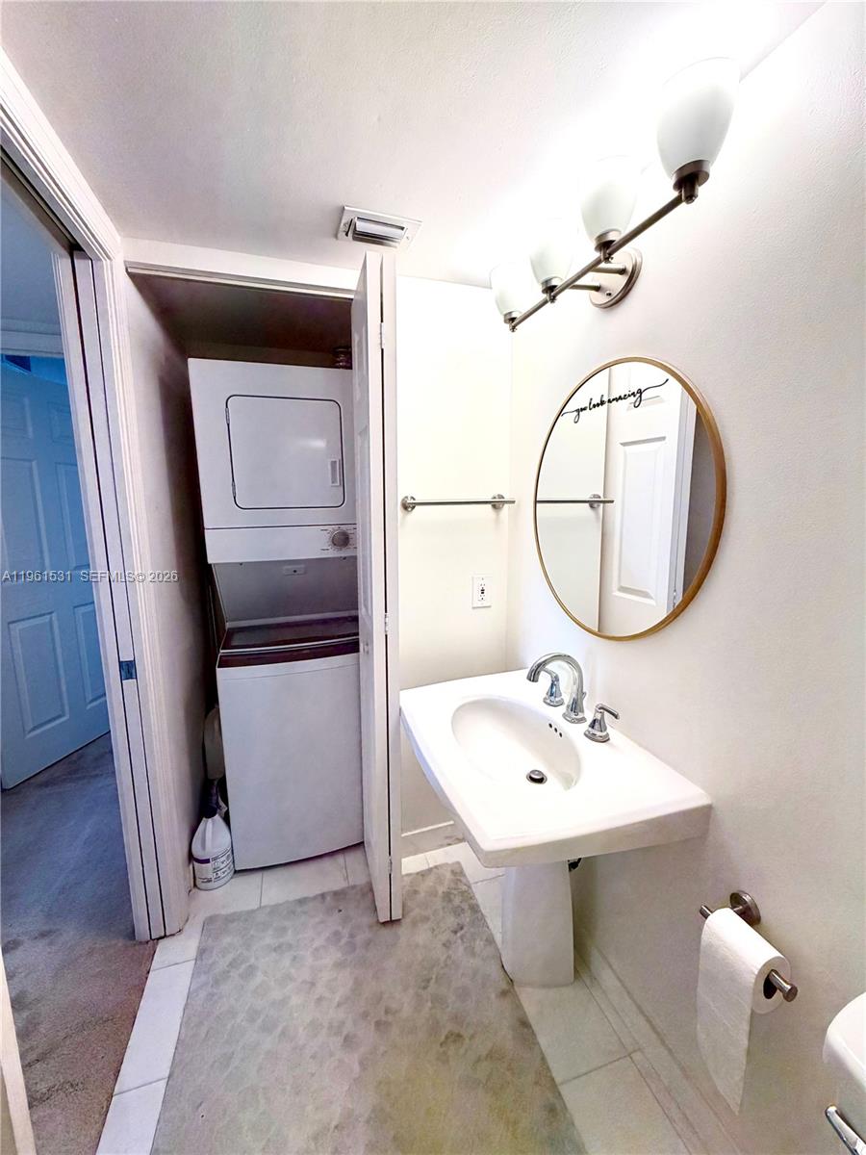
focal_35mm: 14
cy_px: 578
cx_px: 433
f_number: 2.2
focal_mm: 2.22
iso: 50
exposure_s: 1/194
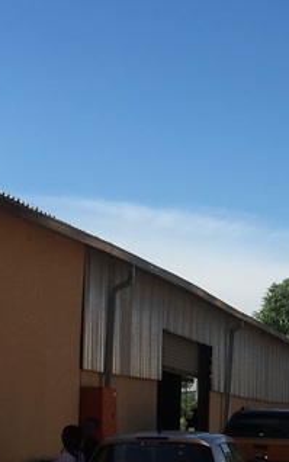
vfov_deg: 17.9
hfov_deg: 11.0
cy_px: 302
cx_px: 383
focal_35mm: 116
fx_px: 1460
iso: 25
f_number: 2.2
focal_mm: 4.15
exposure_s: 1/1789
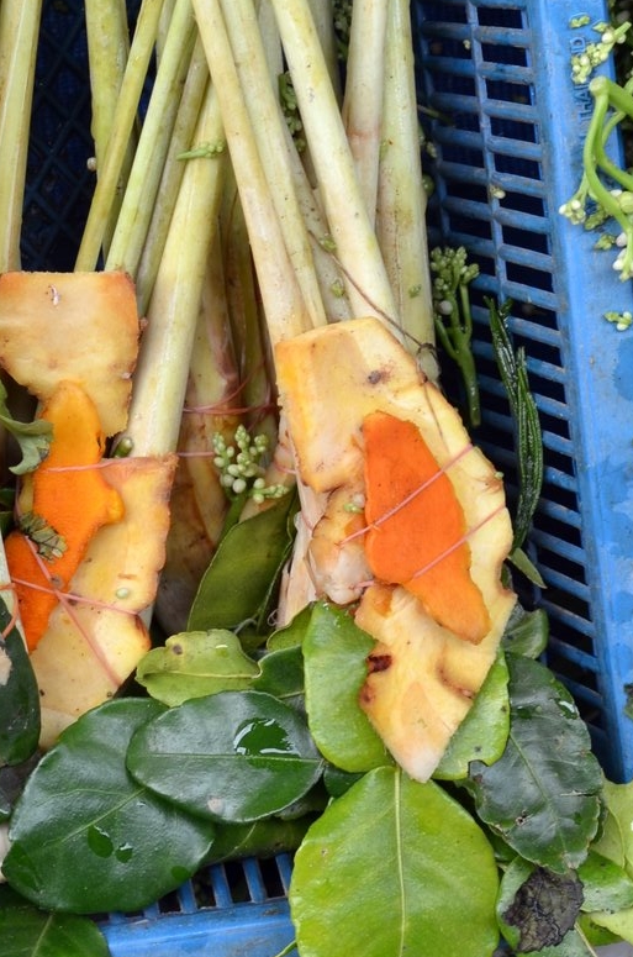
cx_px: -85
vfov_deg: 17.6
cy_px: 126
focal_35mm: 115
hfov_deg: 11.6
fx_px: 3054
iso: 200
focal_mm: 31
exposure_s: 1/60
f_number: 5.6
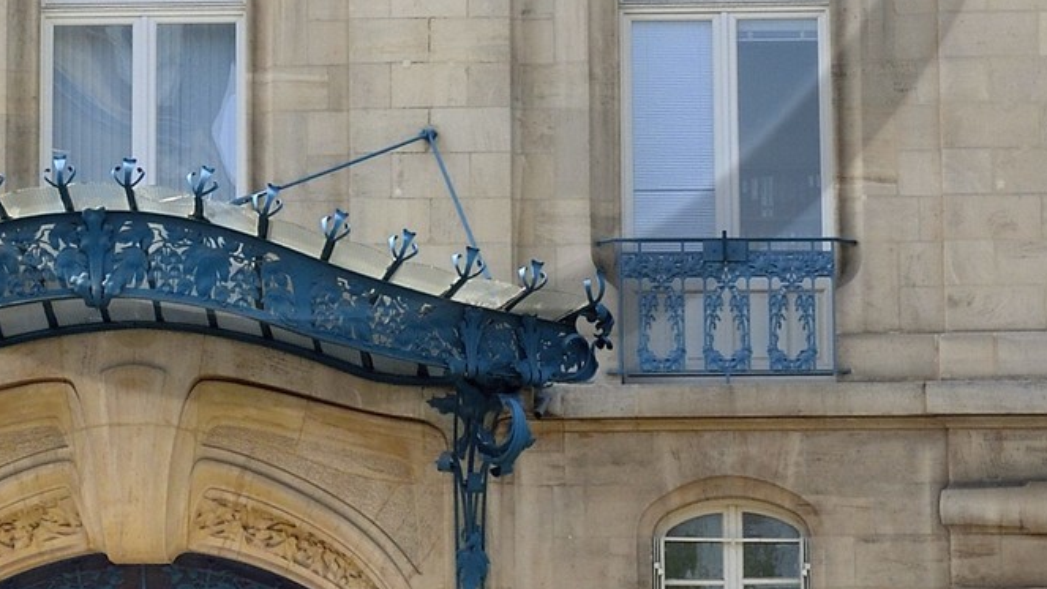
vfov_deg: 5.5
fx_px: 6108
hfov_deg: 9.8
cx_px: 298
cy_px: -333
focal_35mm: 220
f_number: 18
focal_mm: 58
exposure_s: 1/250
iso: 800
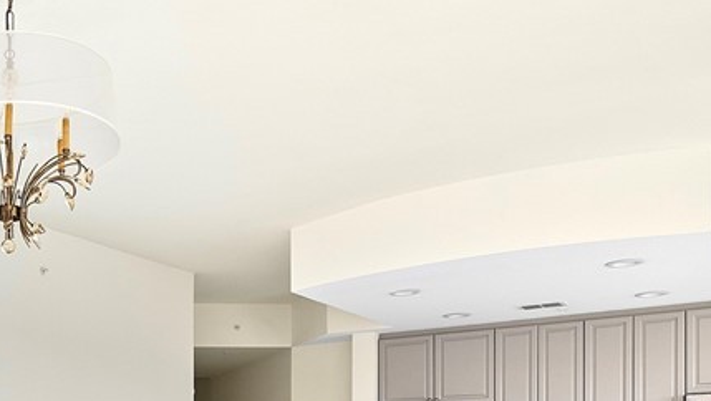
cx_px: -17
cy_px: 464
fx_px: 849
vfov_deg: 24.4
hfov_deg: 39.5
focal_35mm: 45
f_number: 8
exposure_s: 1/20
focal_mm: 17
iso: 800
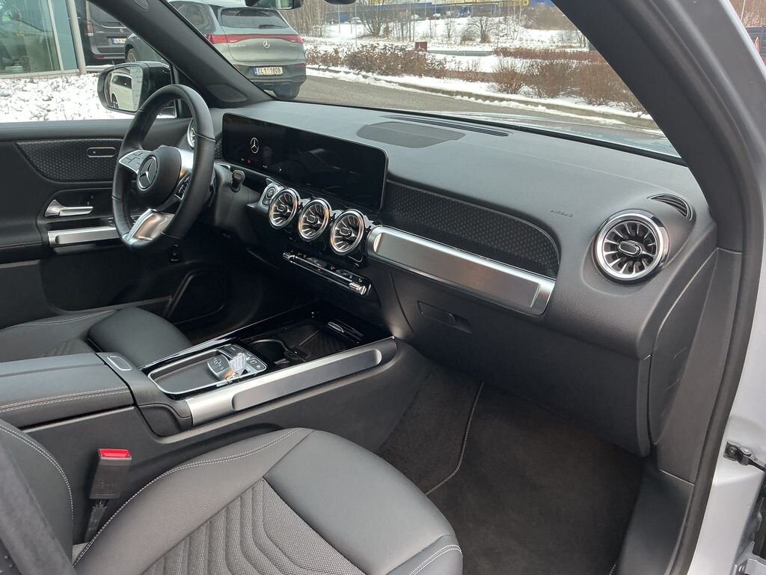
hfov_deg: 61.7
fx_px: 642
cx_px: 383
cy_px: 288
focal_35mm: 29
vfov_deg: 48.2
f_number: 1.8
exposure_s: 1/60
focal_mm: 3
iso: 80
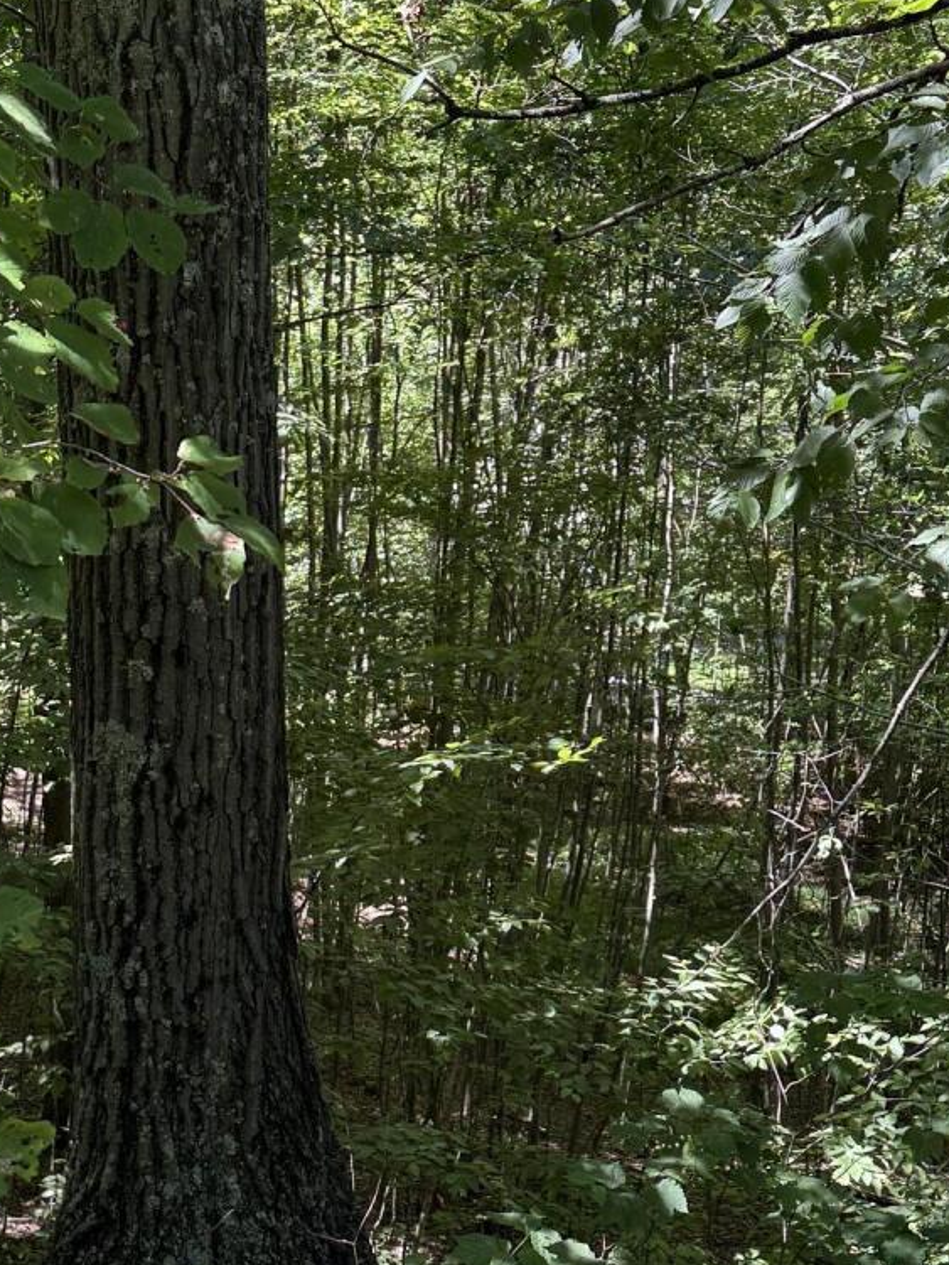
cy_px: 703
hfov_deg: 22.9
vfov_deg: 30.2
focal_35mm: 64
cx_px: 430
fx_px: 2338
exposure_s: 1/243
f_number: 1.78
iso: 125
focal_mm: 6.76
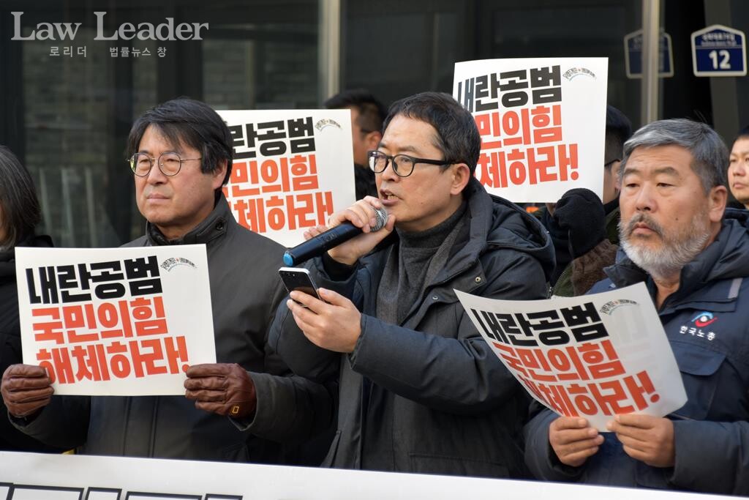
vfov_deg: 8.7
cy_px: 250
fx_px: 3277
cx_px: 374
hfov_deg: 13.0
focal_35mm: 158
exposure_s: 1/200
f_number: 7.1
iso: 400
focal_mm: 105
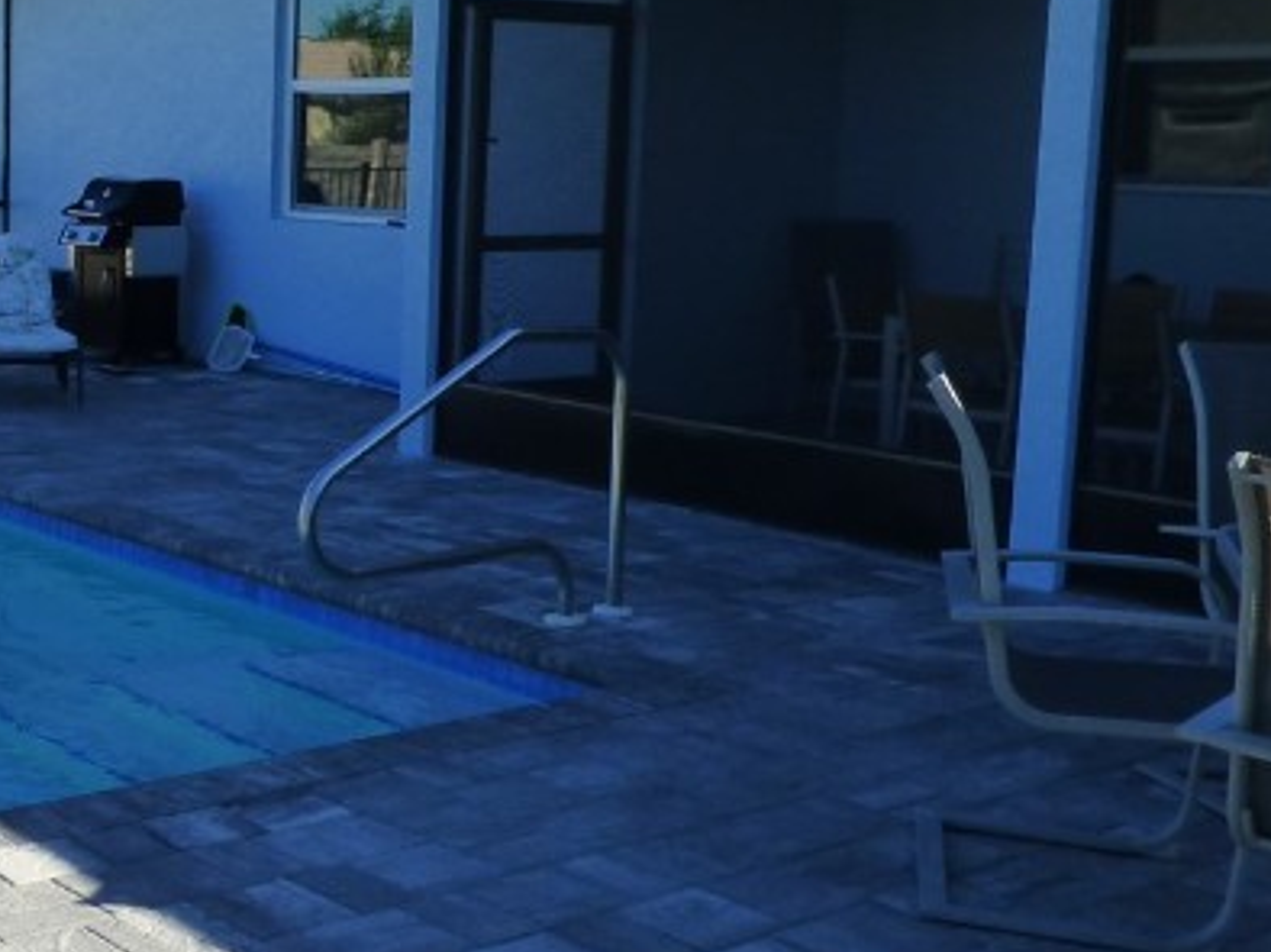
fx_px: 1908
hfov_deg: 34.7
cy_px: 413
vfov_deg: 28.0
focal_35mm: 52
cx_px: 116
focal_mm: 3.58
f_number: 4.5
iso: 200
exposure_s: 1/640
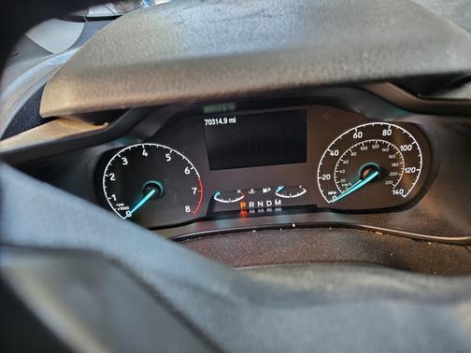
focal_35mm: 23
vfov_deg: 58.9
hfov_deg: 73.9
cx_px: 236
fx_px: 313
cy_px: 176
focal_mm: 5.4
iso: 320
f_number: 1.8
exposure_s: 1/34
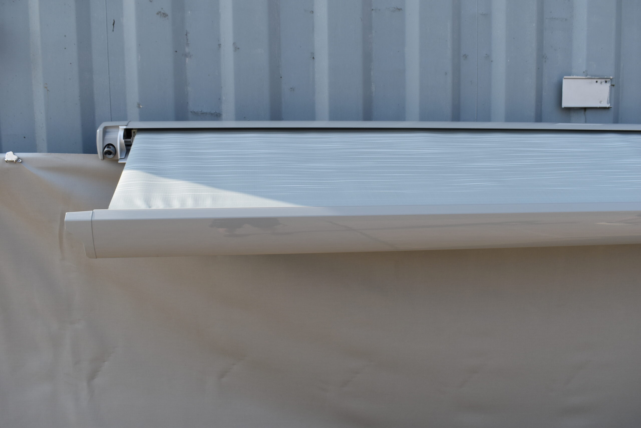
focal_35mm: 32
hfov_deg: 59.5
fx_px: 561
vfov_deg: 41.7
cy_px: 214
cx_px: 320
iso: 200
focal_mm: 21
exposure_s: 1/400
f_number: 7.1
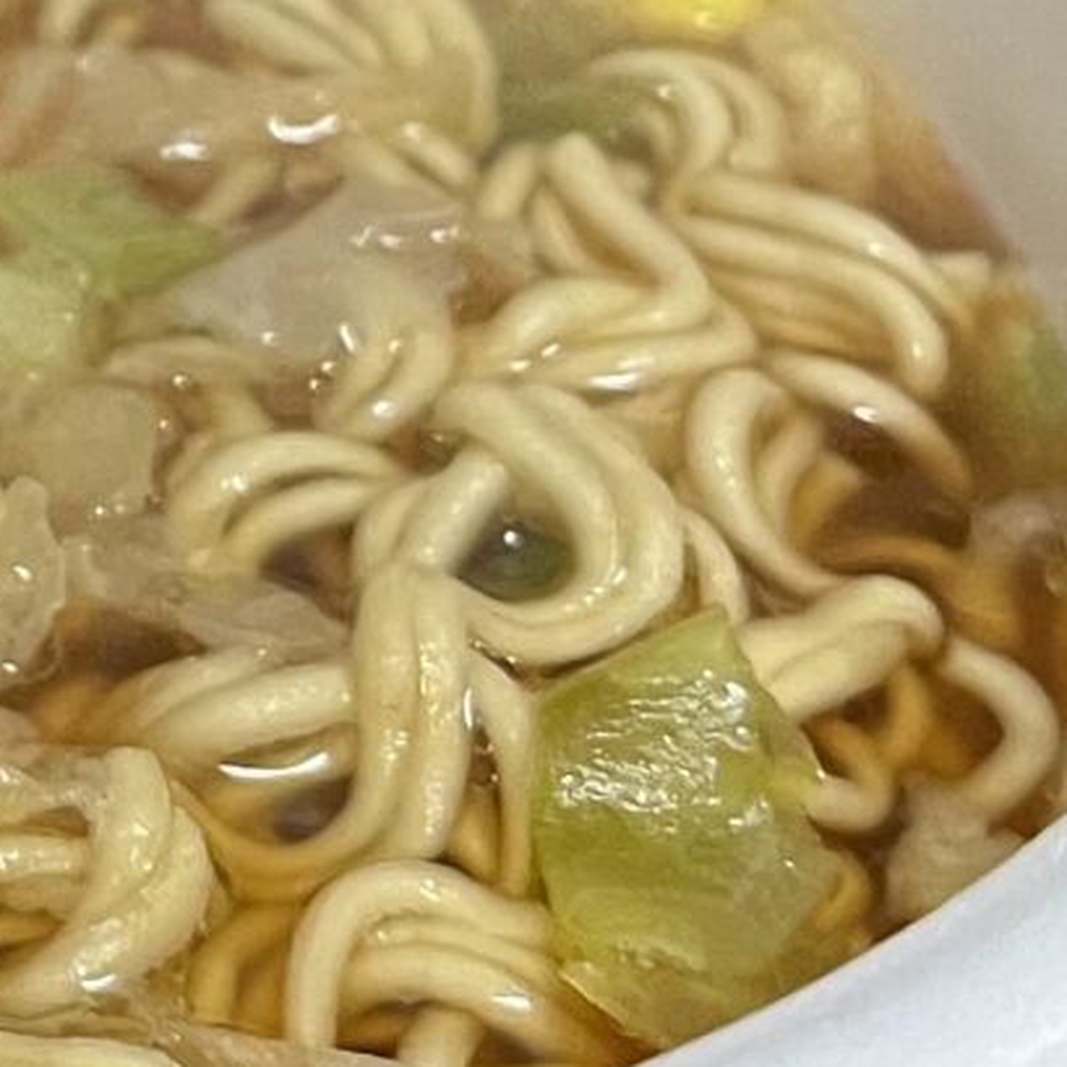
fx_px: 5022
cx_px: -540
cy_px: -91
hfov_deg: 11.6
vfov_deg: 11.9
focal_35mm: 144
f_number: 1.6
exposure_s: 1/60
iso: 320
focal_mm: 5.1
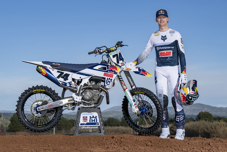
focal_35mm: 82
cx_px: 114
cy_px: 76
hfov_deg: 24.8
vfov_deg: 16.7
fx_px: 517
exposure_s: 1/1600
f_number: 6.3
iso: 200
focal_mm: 82
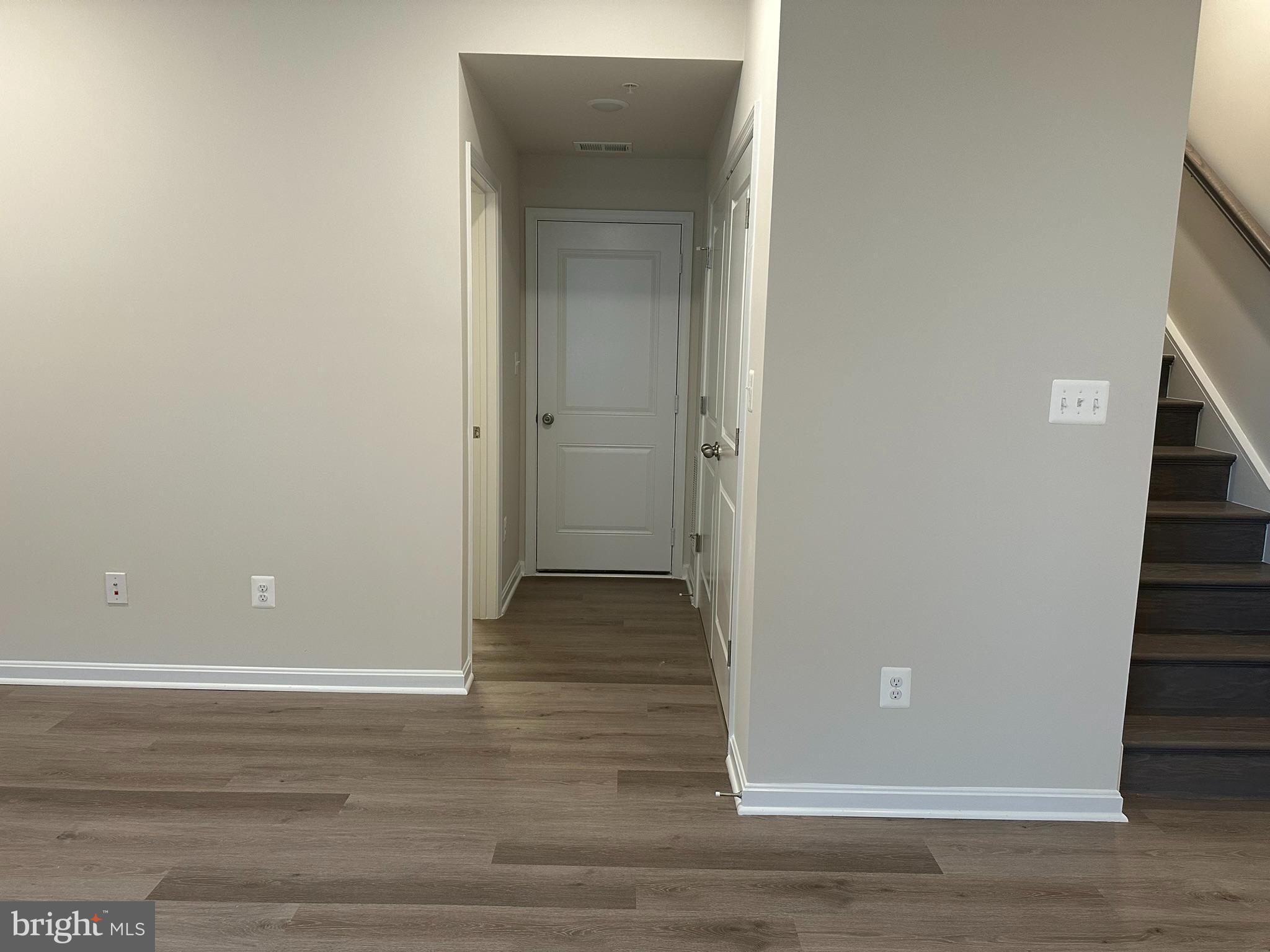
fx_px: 881
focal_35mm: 24
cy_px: 476
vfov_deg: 56.8
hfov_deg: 71.6
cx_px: 635
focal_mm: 6.86
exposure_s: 1/120
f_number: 1.78
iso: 250
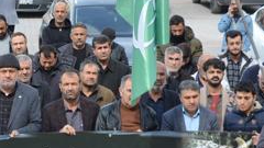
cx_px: -51
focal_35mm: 153
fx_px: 1071
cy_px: 71
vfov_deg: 7.9
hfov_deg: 13.7
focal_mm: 38
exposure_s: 1/160
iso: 100
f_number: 6.3
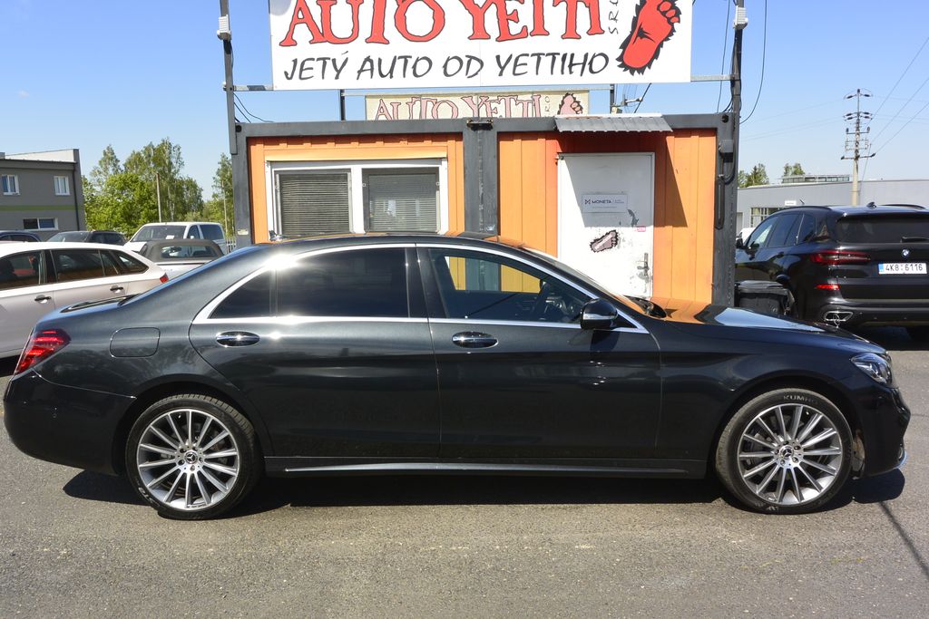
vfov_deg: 47.9
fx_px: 697
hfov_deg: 67.4
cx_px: 464
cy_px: 310
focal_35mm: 27
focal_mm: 10
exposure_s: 1/250
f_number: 9
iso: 160
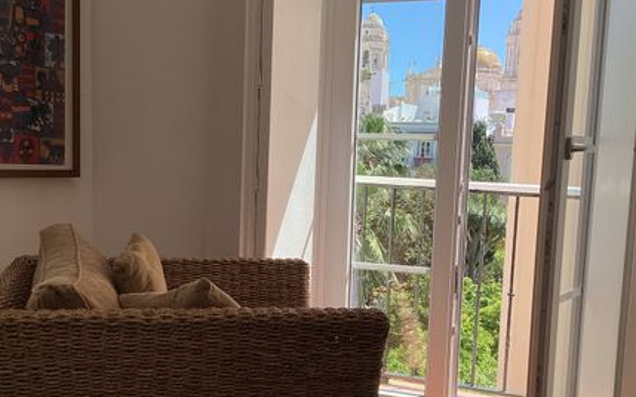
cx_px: 323
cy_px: 259
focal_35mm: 46
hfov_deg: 43.5
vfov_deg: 27.8
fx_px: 797
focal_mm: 3.3
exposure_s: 1/424
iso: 25
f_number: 2.4
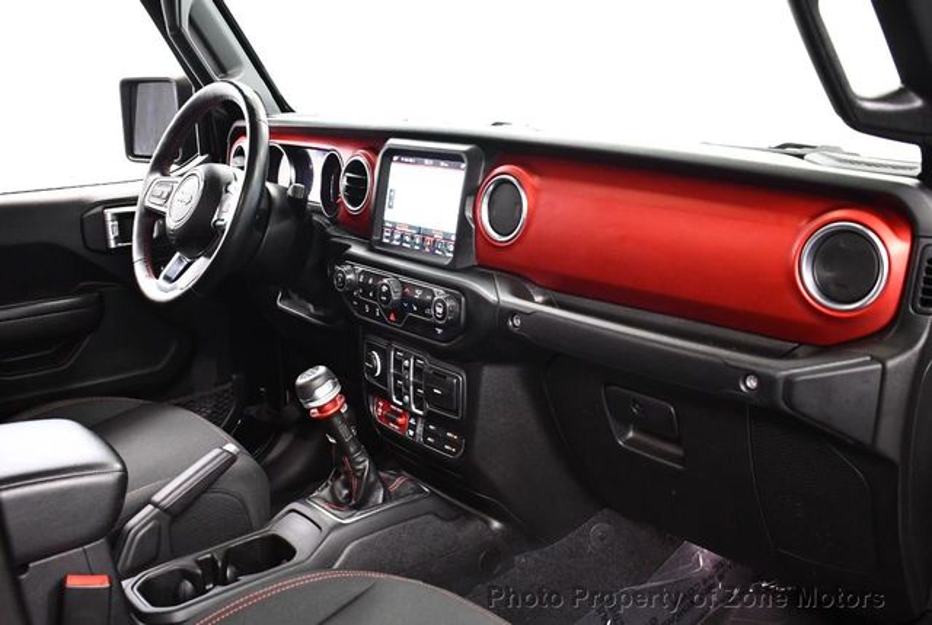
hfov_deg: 53.1
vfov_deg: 37.0
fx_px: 933
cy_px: 312
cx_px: 466
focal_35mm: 36
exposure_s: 1/60
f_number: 3.5
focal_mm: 18
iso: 3200
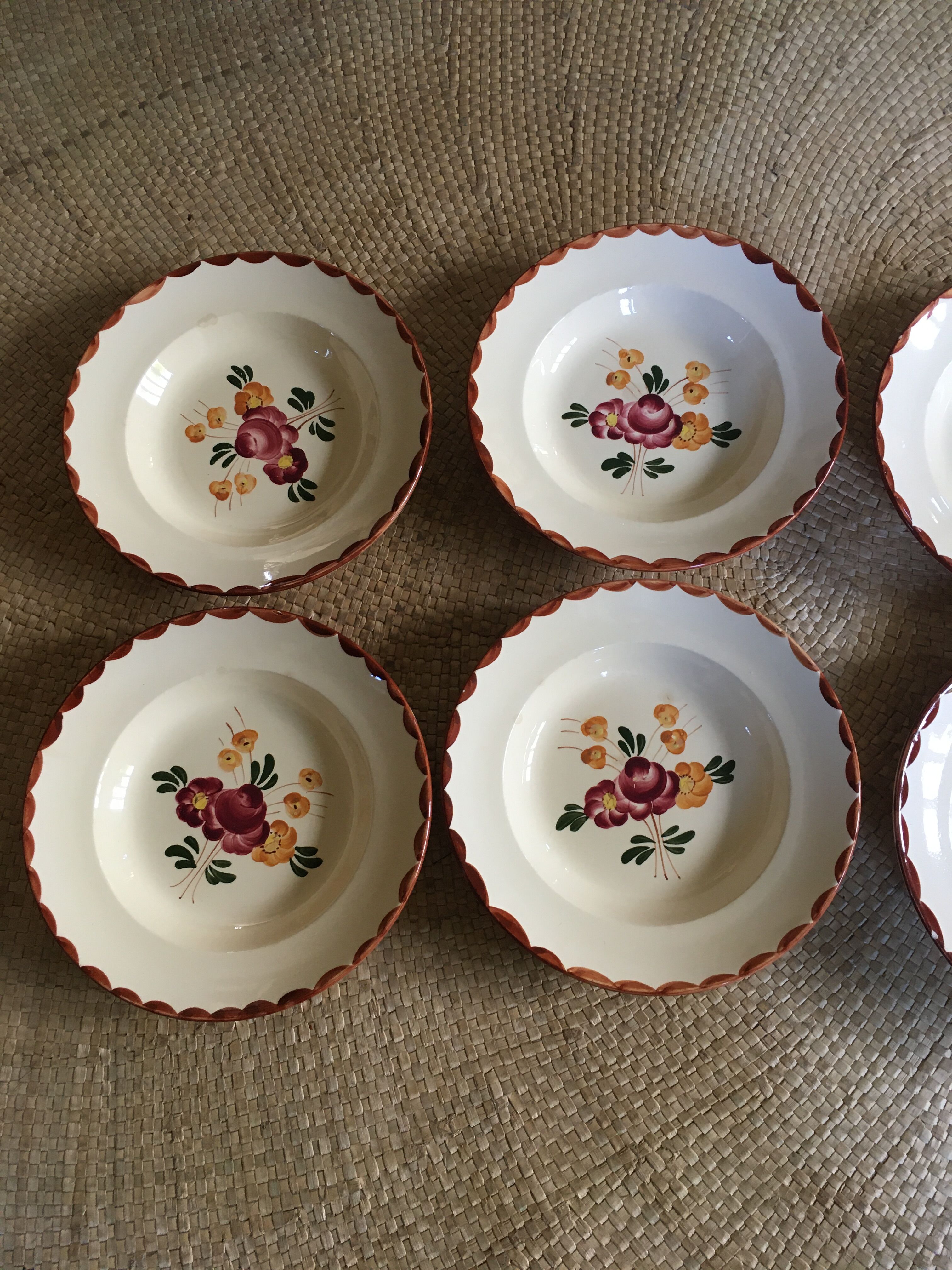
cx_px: 476
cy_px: 635
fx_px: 1063
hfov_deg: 48.2
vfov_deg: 61.7
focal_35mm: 29
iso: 100
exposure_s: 1/33
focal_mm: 4.15
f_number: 2.2
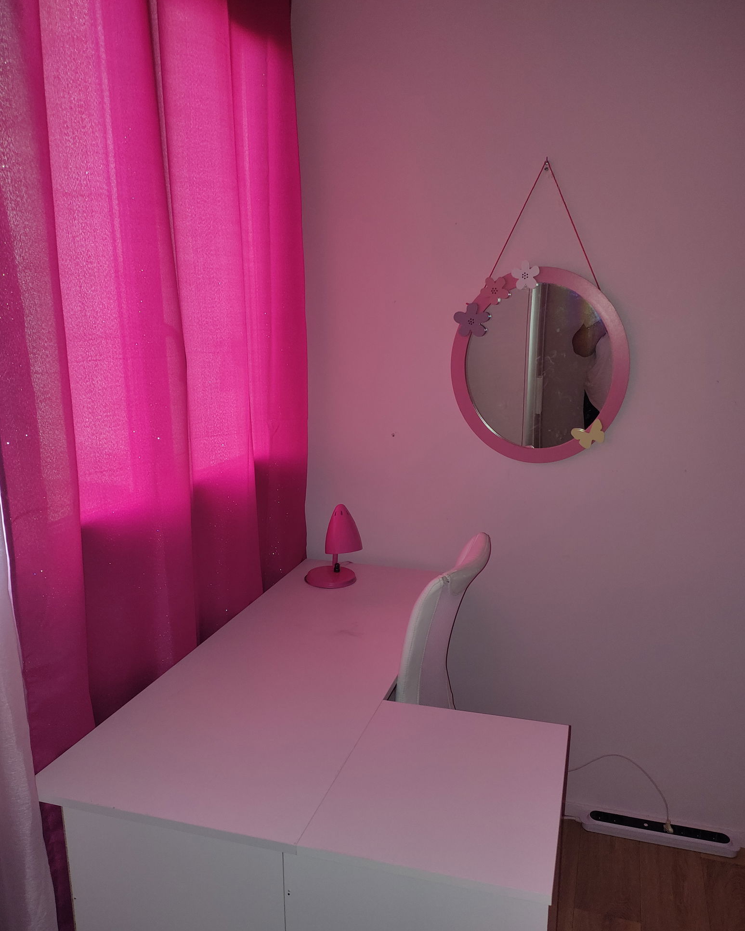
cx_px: 378
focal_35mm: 28
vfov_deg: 62.1
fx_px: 772
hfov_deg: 51.5
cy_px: 509
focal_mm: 4.74
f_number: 1.79
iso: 747
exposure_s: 1/25
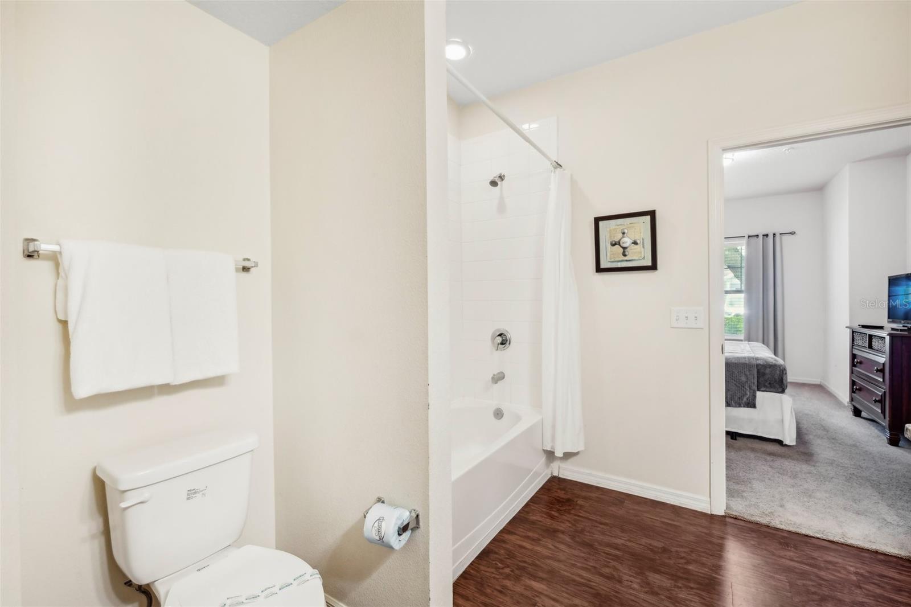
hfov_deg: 100.4
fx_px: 379
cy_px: 304
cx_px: 456
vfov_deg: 77.3
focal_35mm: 15
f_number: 8
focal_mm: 15
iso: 400
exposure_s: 1/4
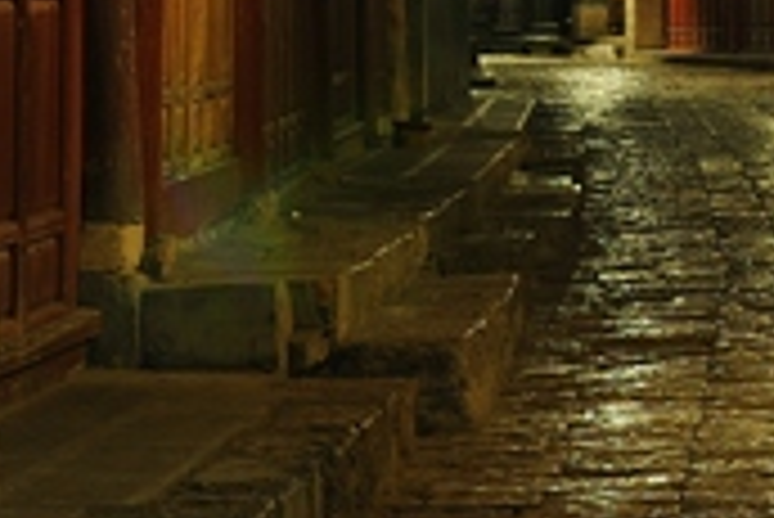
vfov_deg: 7.4
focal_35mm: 183
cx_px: 824
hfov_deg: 11.1
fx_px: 3938
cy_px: -225
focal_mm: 35
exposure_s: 30
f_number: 5.6
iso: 100
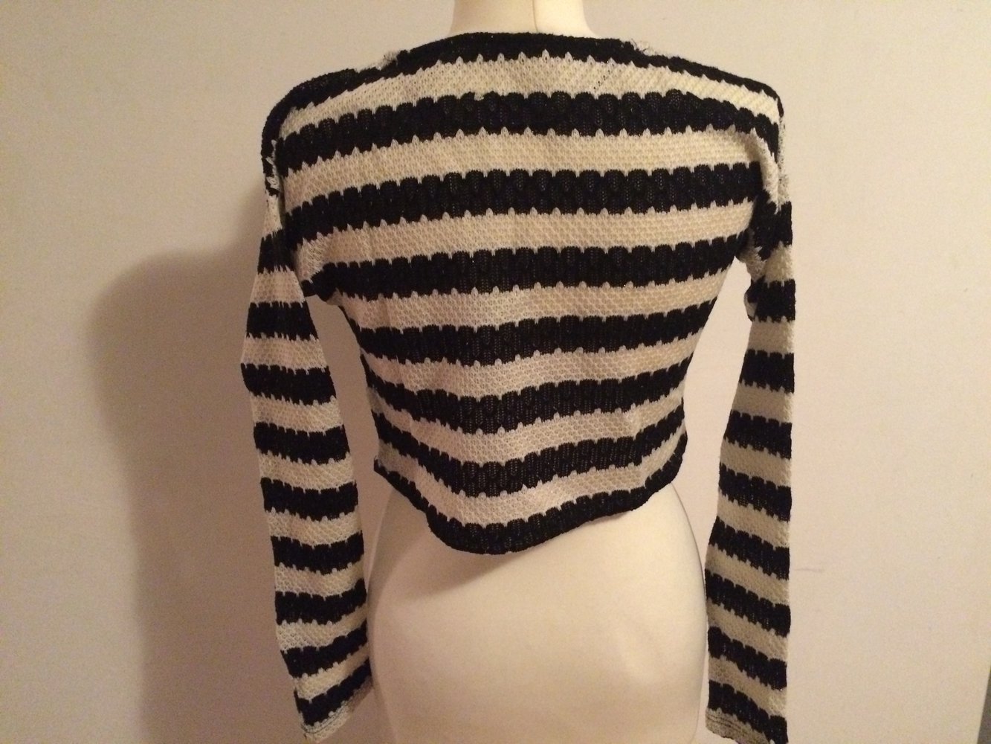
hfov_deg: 61.7
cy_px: 372
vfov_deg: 48.2
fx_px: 830
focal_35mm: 29
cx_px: 496
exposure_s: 1/17
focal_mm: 4.15
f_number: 2.2
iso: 500
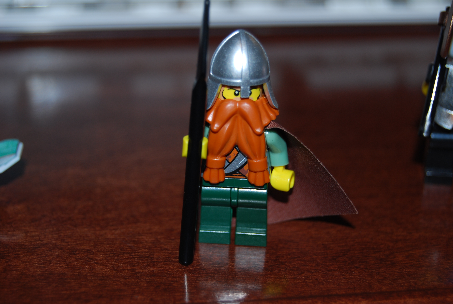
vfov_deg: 16.6
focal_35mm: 82
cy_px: 152
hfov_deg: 24.6
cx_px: 226
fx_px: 1040
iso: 200
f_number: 5.6
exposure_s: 1/60
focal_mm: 55
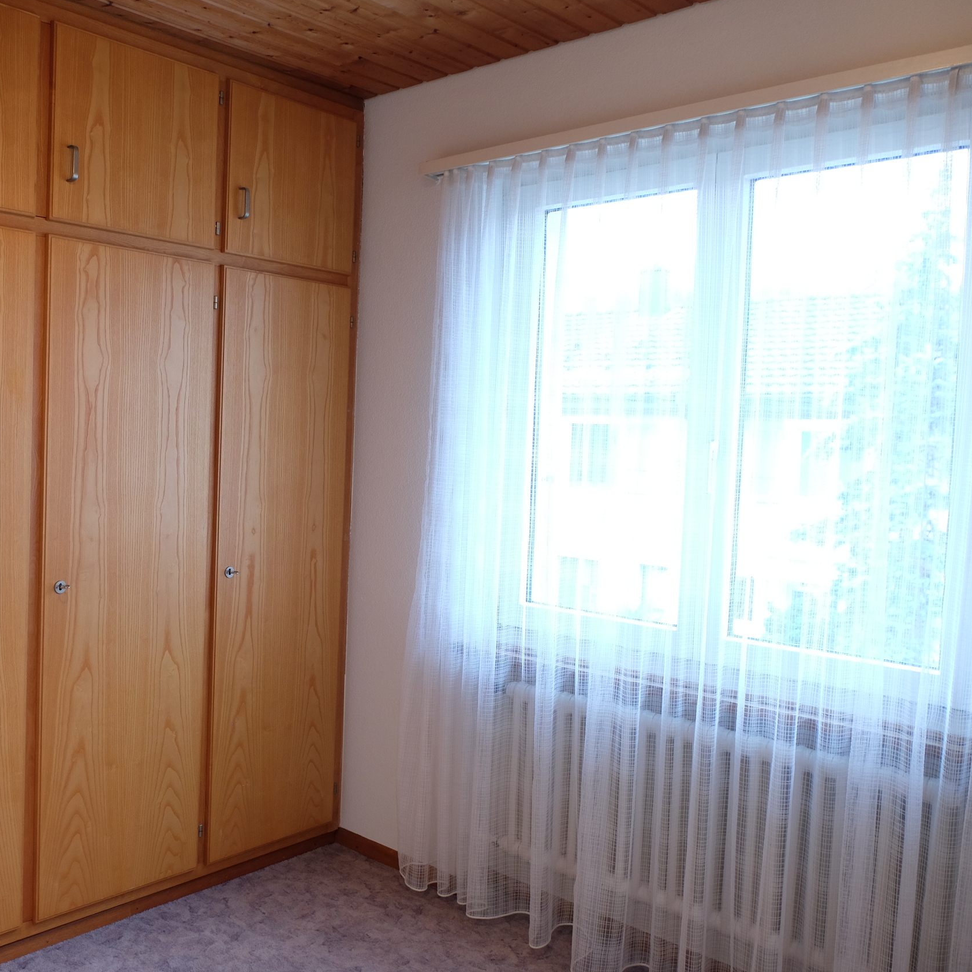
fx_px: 985
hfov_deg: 50.4
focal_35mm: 31
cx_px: 246
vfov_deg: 52.5
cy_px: 480
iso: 800
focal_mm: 16
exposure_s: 1/42
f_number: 2.8
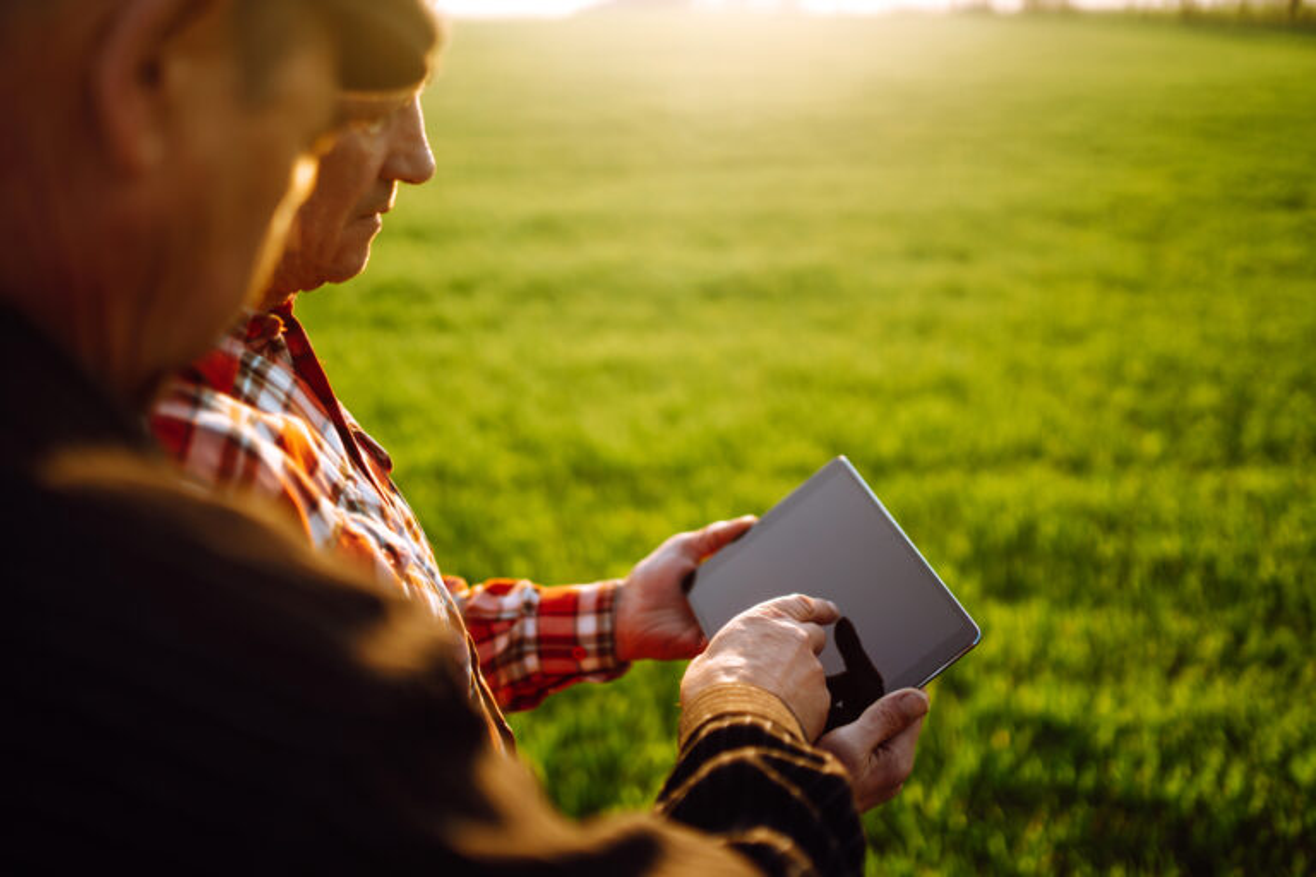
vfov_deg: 37.9
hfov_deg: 54.4
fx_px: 1279
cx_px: 658
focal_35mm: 35
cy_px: 438
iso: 100
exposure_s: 1/2500
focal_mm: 35
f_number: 1.4
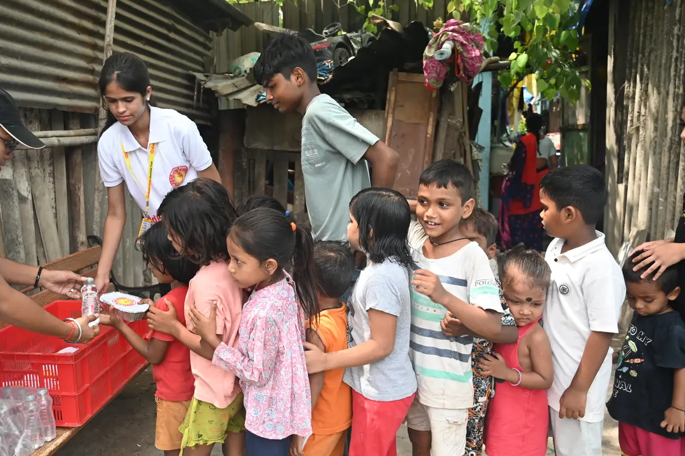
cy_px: 219
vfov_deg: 39.9
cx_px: 293
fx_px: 628
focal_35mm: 33
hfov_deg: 57.0
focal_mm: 24
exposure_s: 1/160
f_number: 4
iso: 640
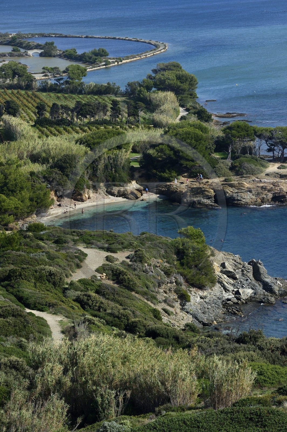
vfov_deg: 17.1
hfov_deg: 11.4
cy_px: 216
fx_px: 1437
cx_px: 144
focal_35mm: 120
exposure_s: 1/320
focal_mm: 120
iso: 320
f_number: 10
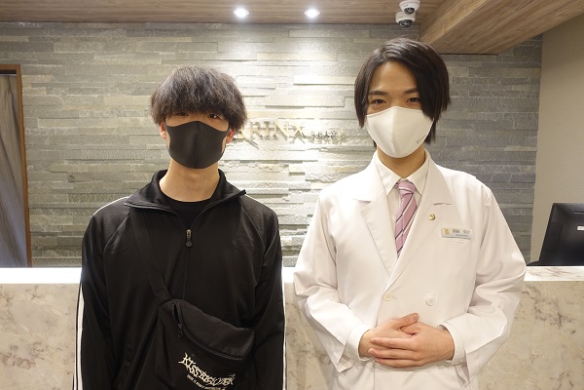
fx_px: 389
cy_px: 195
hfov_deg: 73.7
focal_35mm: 24
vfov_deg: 53.1
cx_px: 292
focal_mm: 8.8
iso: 200
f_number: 1.8
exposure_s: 1/20
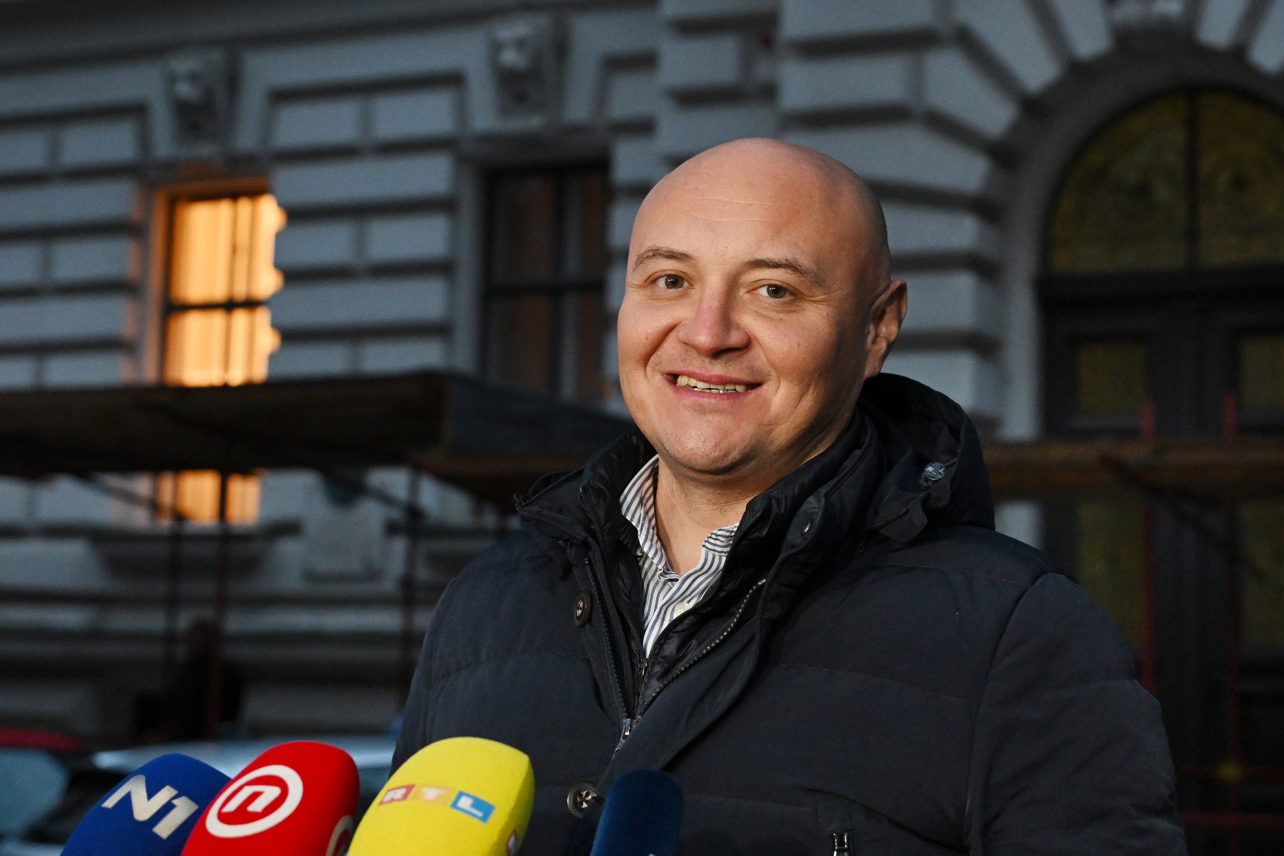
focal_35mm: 48
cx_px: 642
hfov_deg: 41.1
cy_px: 428
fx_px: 1712
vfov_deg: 28.1
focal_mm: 48
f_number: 4
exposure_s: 1/100
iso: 4000
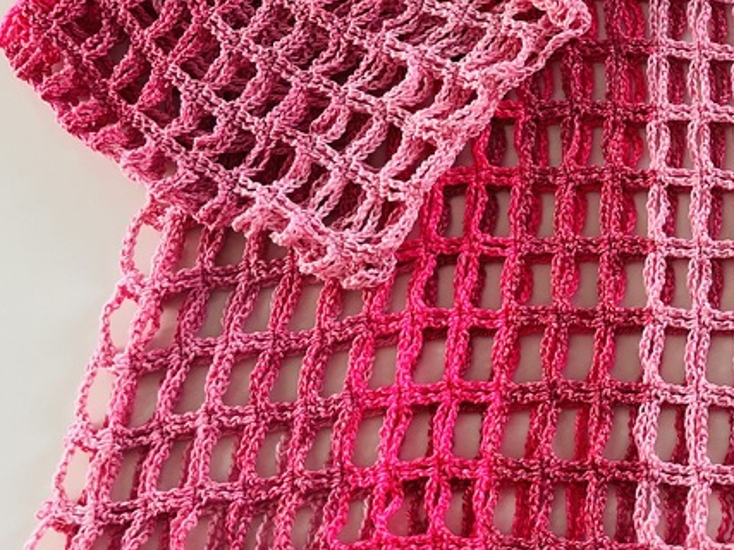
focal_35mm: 65
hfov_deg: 27.6
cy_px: 153
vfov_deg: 22.4
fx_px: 1378
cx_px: 783
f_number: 1.6
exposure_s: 1/104
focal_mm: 5.1
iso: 125
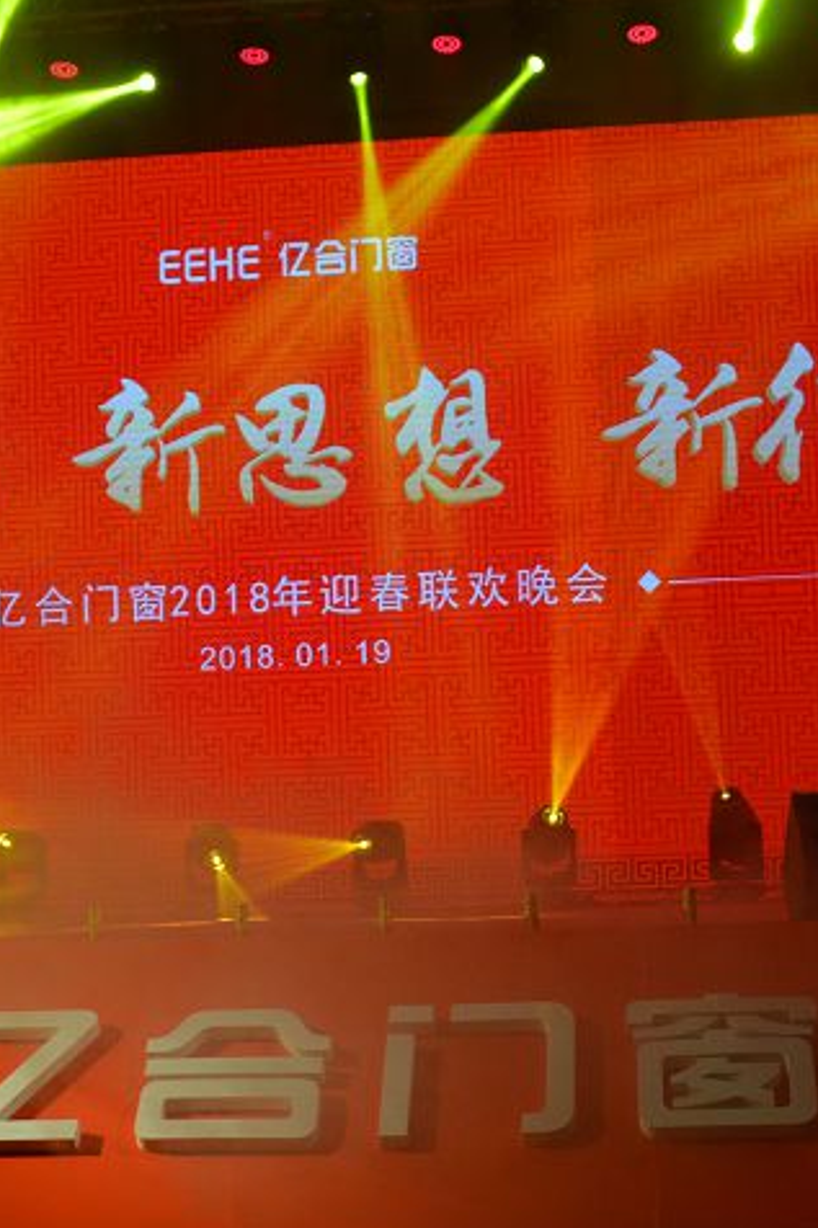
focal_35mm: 71
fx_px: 2421
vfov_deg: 28.5
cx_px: 263
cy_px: 602
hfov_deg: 19.1
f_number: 5
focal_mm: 22
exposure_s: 1/100
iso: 400
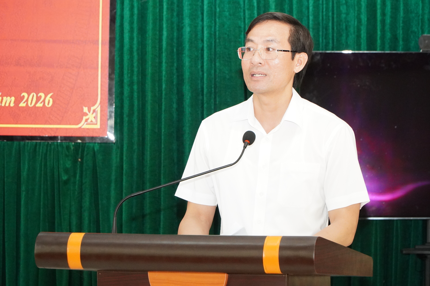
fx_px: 1629
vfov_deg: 10.0
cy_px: 143
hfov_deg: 15.0
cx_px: 215
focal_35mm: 136
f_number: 7.1
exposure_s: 1/160
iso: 4000
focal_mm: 91
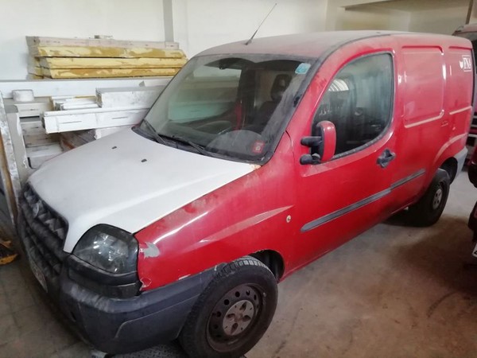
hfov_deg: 67.3
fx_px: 358
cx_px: 238
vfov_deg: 53.1
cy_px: 179
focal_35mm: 26
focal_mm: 3.21
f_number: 2.2
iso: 400
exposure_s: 1/16.7
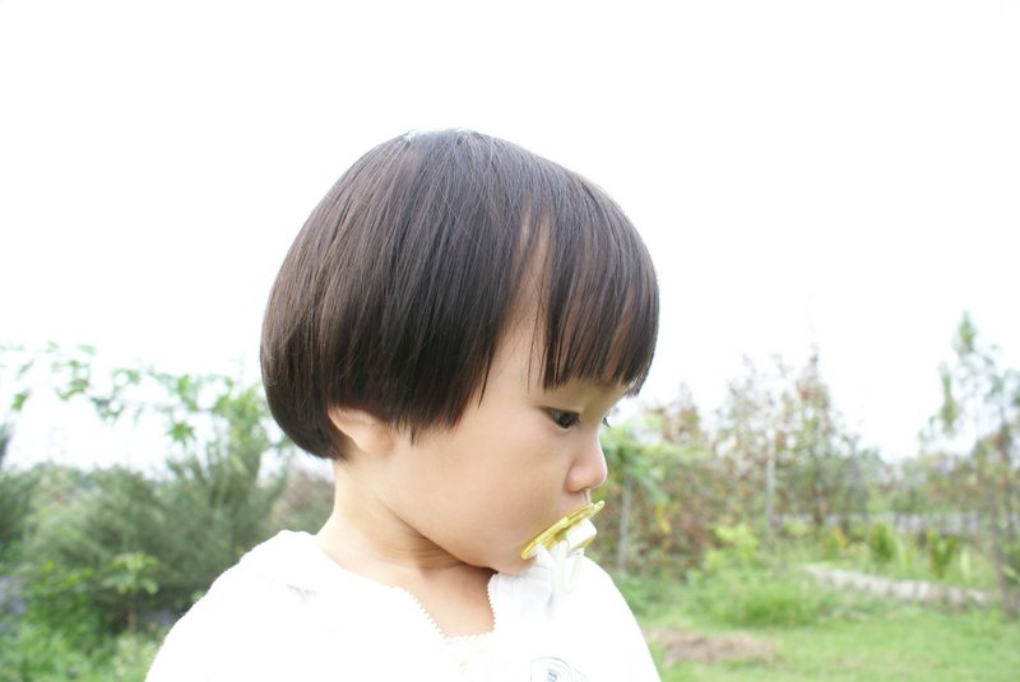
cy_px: 341
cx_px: 510
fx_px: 766
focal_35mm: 27
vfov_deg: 48.0
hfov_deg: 67.3
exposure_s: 1/125
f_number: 4.5
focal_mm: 18
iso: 400
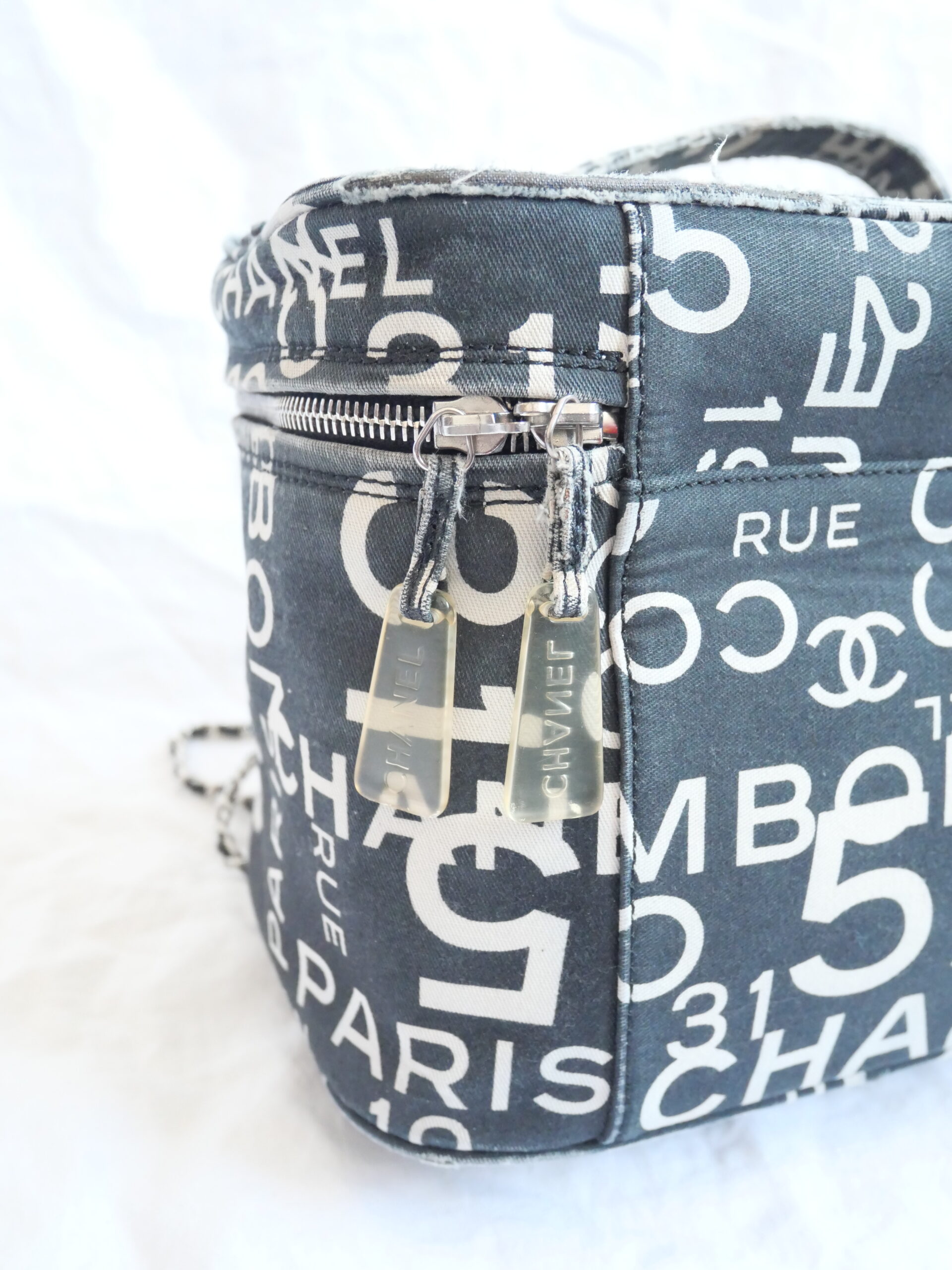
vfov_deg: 56.8
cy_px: 635
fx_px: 1173
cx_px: 476
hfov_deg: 44.2
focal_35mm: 32
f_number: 3.9
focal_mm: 16
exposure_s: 1/60
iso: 3200
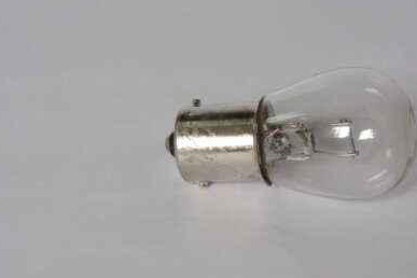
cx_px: 316
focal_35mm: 186
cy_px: 137
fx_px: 2154
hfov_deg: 11.0
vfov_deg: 7.4
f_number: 8
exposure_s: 1/90
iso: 800
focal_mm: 80
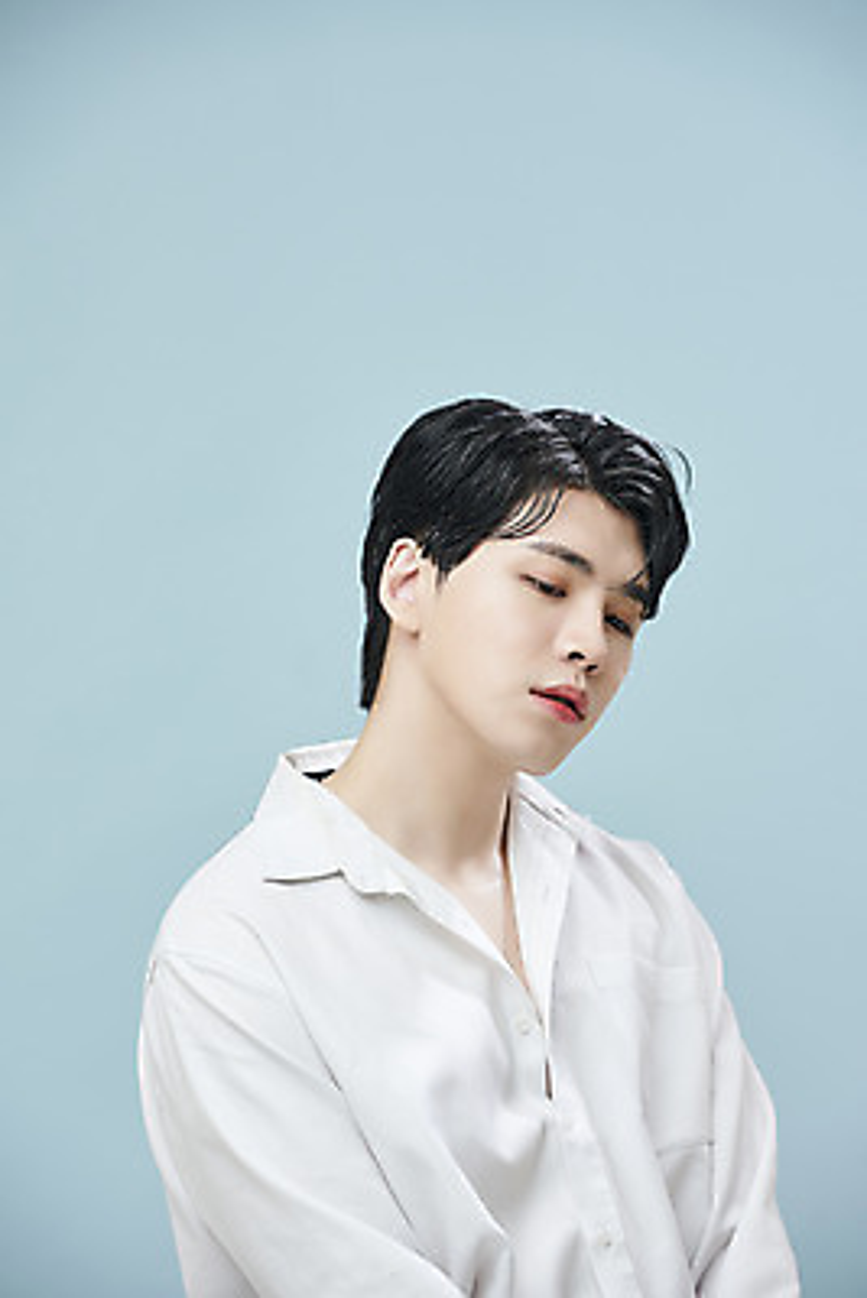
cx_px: 434
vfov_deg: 15.2
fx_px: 4872
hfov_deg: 10.2
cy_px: 649
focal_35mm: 135
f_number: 5.6
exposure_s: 1/125
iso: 50
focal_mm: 135
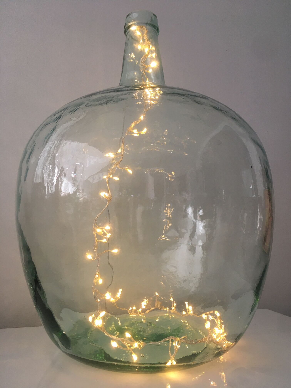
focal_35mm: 29
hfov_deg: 48.2
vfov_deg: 61.7
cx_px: 146
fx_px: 325
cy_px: 194
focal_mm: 4.15
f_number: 2.2
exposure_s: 1/33
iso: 50
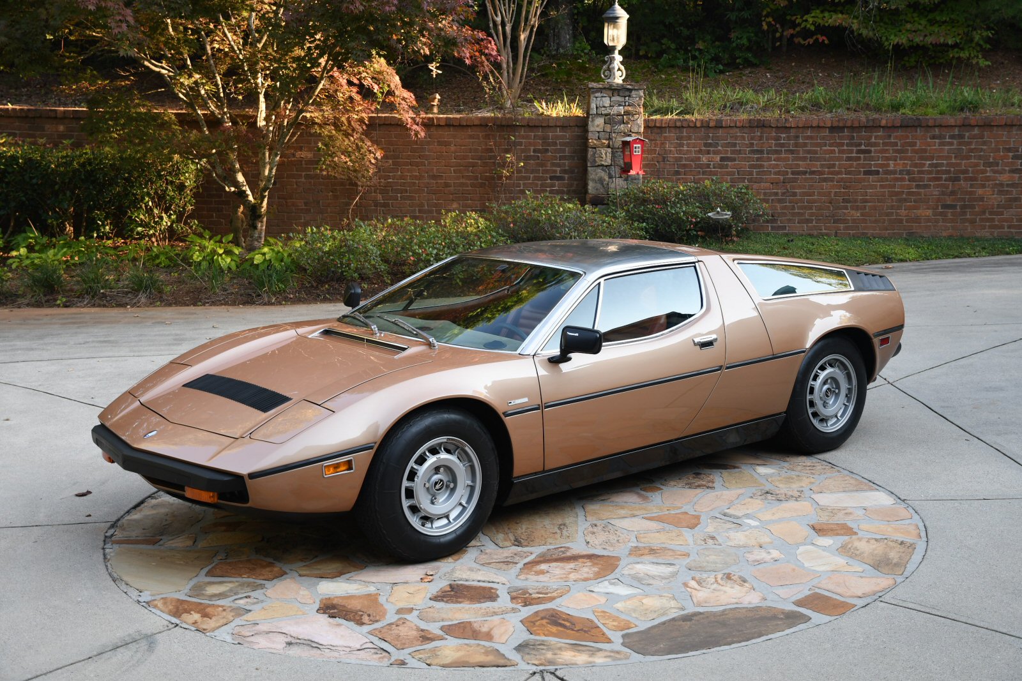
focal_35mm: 48
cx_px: 511
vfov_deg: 28.1
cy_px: 340
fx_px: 1363
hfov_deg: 41.1
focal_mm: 32
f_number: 4
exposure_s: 1/60
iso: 100
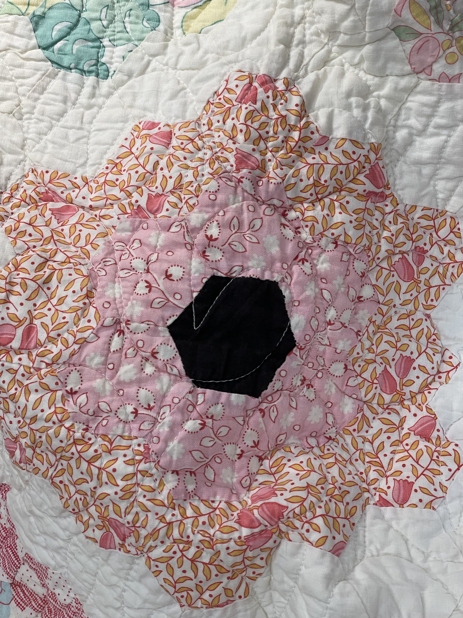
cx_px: 232
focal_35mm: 64
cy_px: 309
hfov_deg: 22.9
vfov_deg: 30.3
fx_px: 1141
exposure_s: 1/120
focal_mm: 7.5
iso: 100
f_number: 2.2
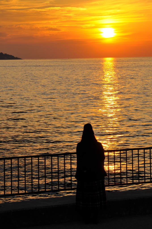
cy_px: 114
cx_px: 76
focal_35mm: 129
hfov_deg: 10.6
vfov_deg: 15.9
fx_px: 819
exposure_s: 1/320
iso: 200
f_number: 9
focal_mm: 86
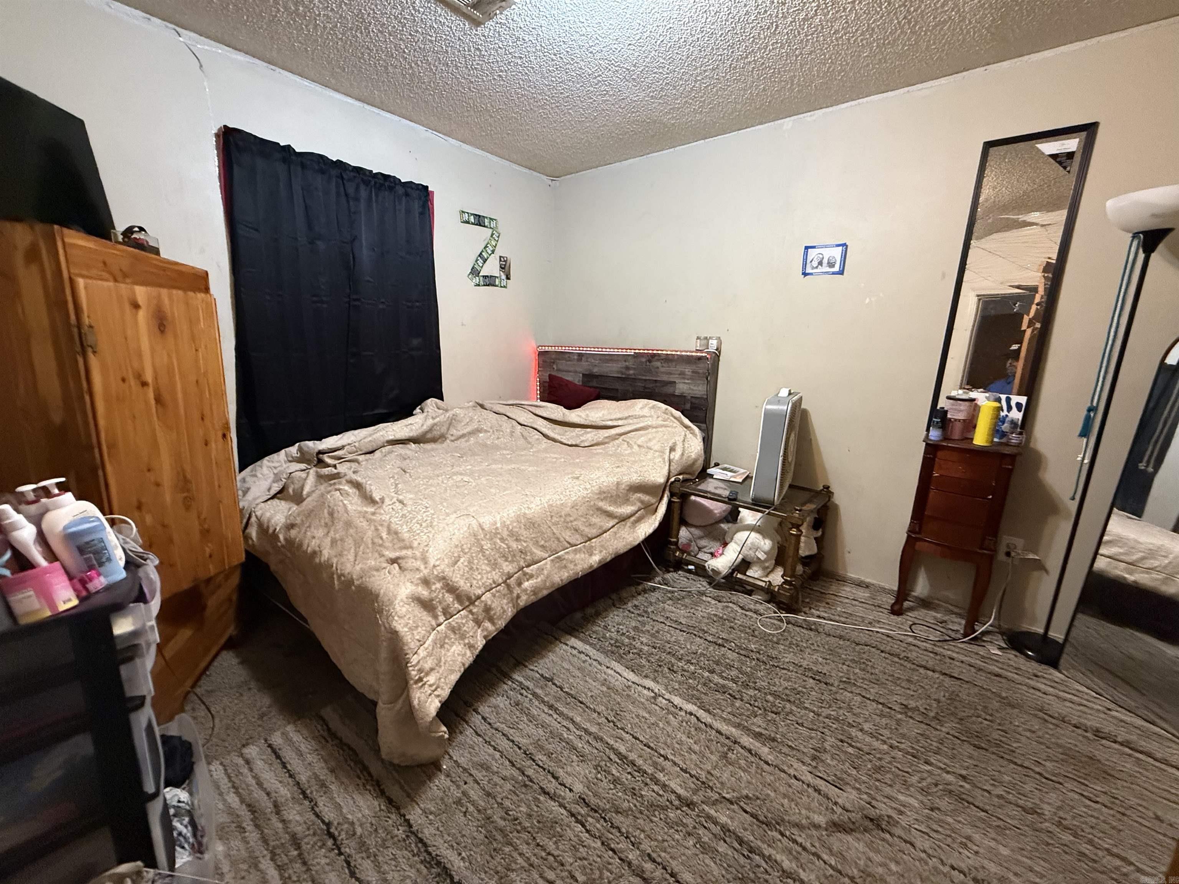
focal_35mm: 14
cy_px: 442
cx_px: 590
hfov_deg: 102.1
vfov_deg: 85.7
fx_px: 477
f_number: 2.2
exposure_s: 1/60
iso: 800
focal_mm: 2.22
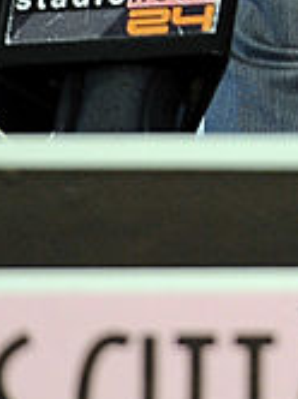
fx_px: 13660
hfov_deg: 1.2
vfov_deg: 1.7
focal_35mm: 1187
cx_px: 411
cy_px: -284
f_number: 3.2
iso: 1000
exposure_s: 1/160
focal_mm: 200
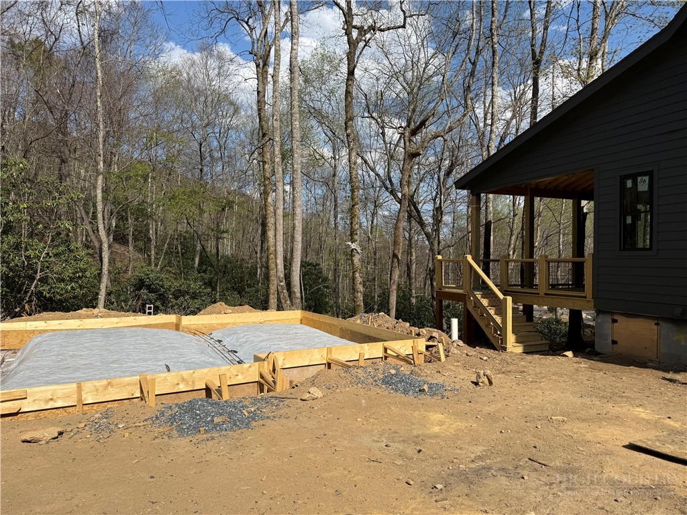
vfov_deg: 56.8
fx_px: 476
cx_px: 344
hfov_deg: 71.6
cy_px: 258
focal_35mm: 24
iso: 80
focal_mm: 6.76
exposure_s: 1/5319
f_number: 1.78
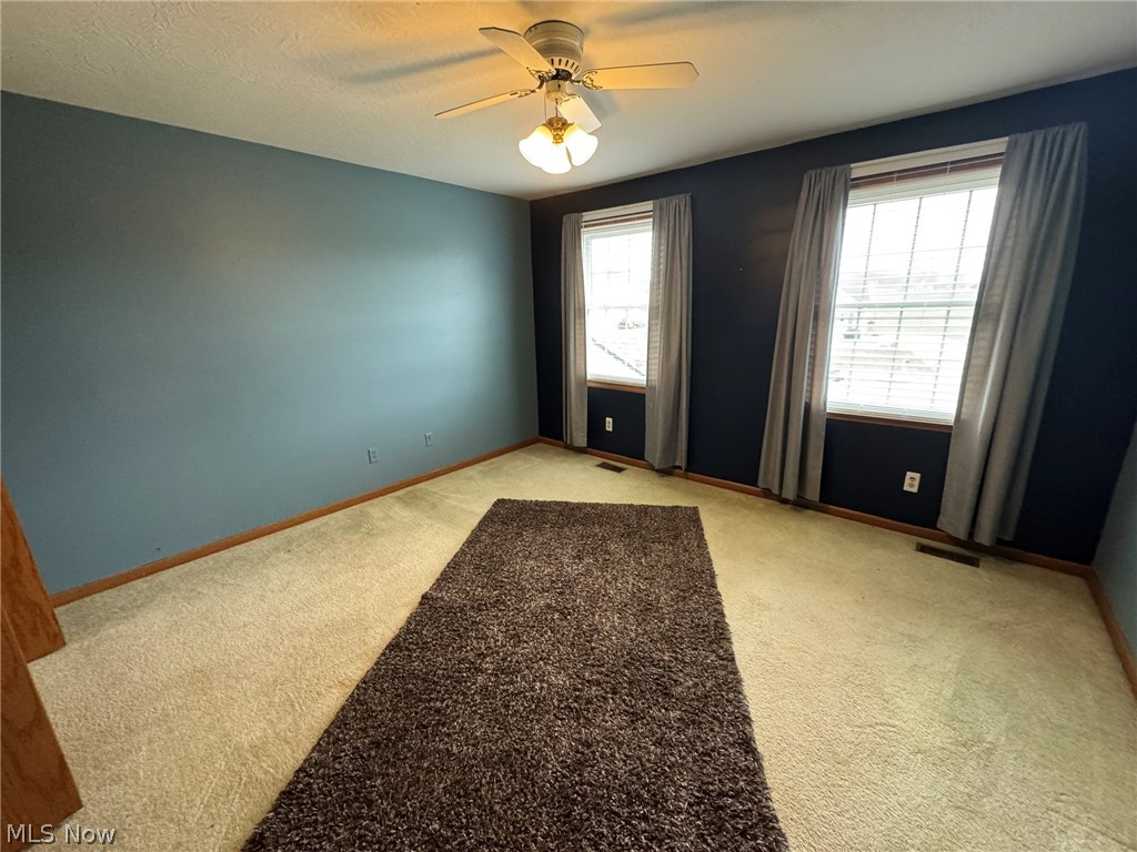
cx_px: 568
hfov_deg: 102.1
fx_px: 460
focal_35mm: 14
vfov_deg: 85.7
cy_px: 426
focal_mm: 2.22
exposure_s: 1/60
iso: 640
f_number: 2.2
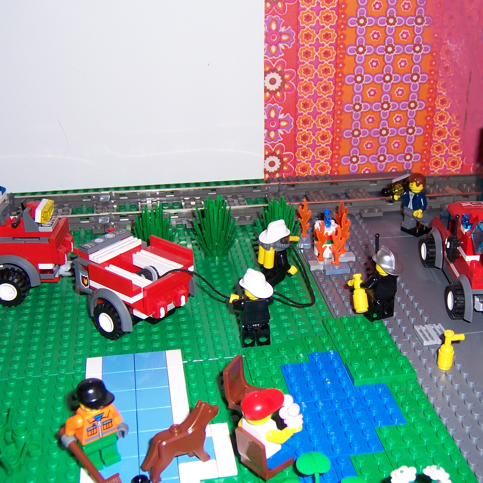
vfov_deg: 35.4
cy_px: 244
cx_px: 288
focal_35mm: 48
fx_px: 758
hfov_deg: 35.2
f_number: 3.4
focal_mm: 6.7
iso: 80
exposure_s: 1/60
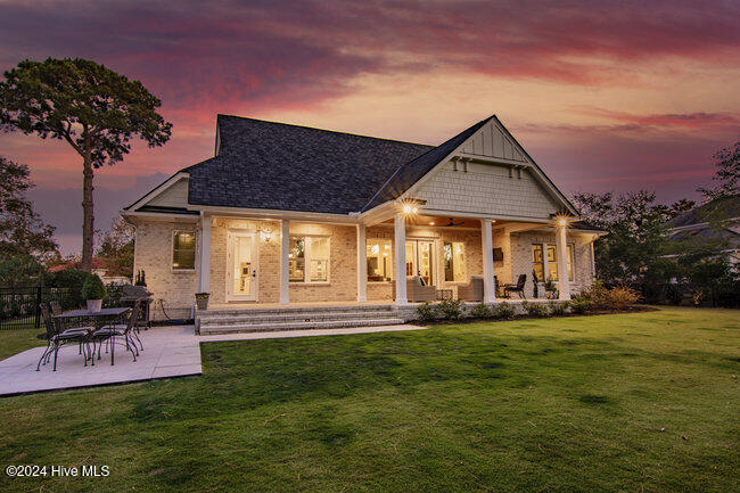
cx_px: 370
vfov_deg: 63.2
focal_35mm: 20
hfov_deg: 85.4
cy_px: 246
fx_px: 401
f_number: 11
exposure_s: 1/10
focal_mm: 13
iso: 200
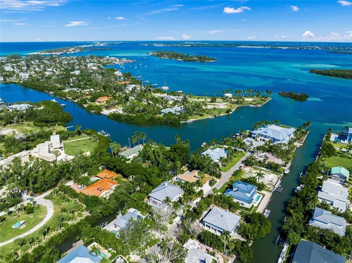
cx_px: 176
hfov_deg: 71.7
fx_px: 244
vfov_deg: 56.7
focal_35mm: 24
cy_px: 132
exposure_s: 1/1600
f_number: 2.8
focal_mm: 12.29
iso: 100
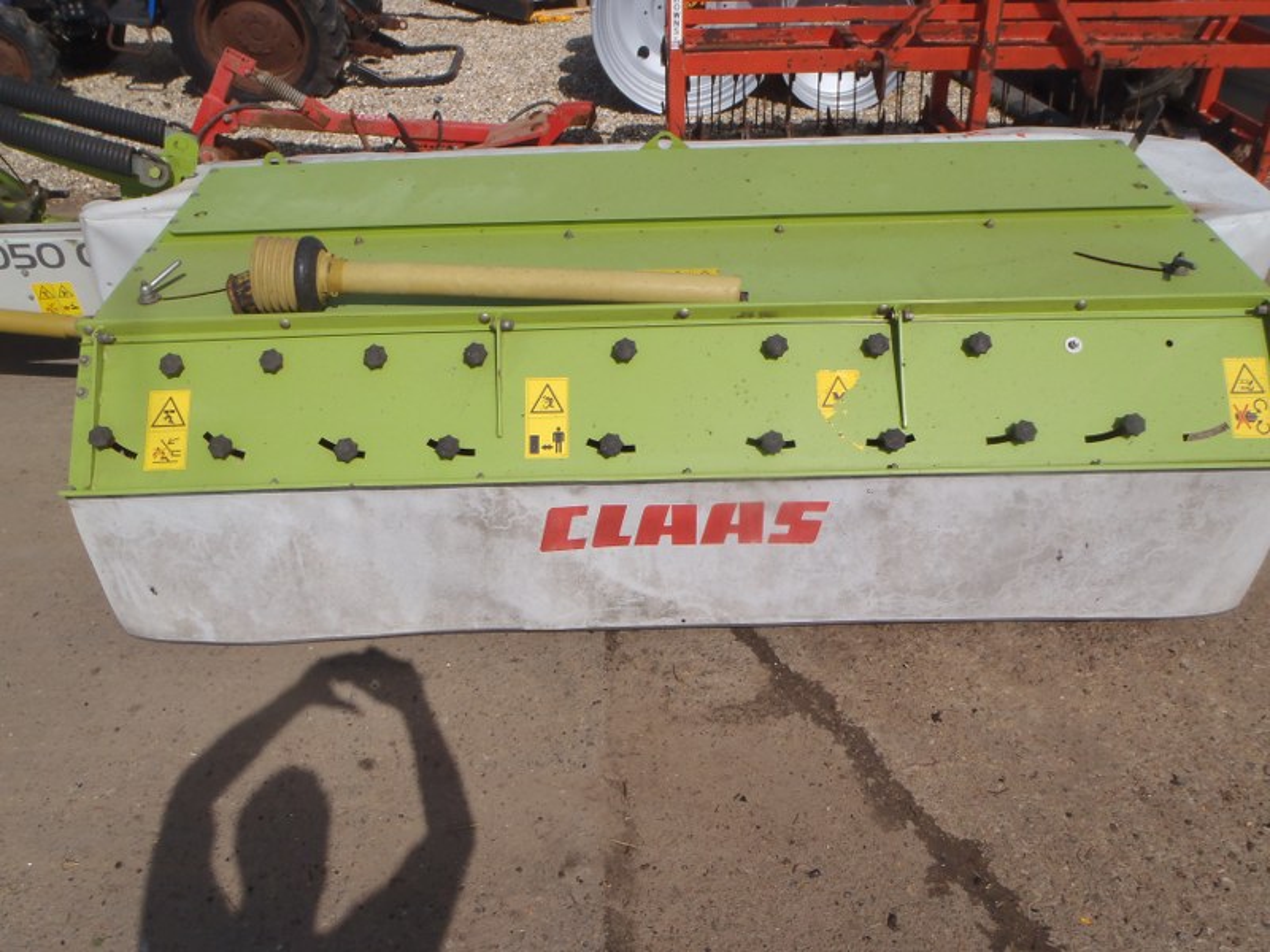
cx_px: 635
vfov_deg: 49.7
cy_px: 476
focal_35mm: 28
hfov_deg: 63.4
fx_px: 1027
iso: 80
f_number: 5.6
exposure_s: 1/800
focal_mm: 5
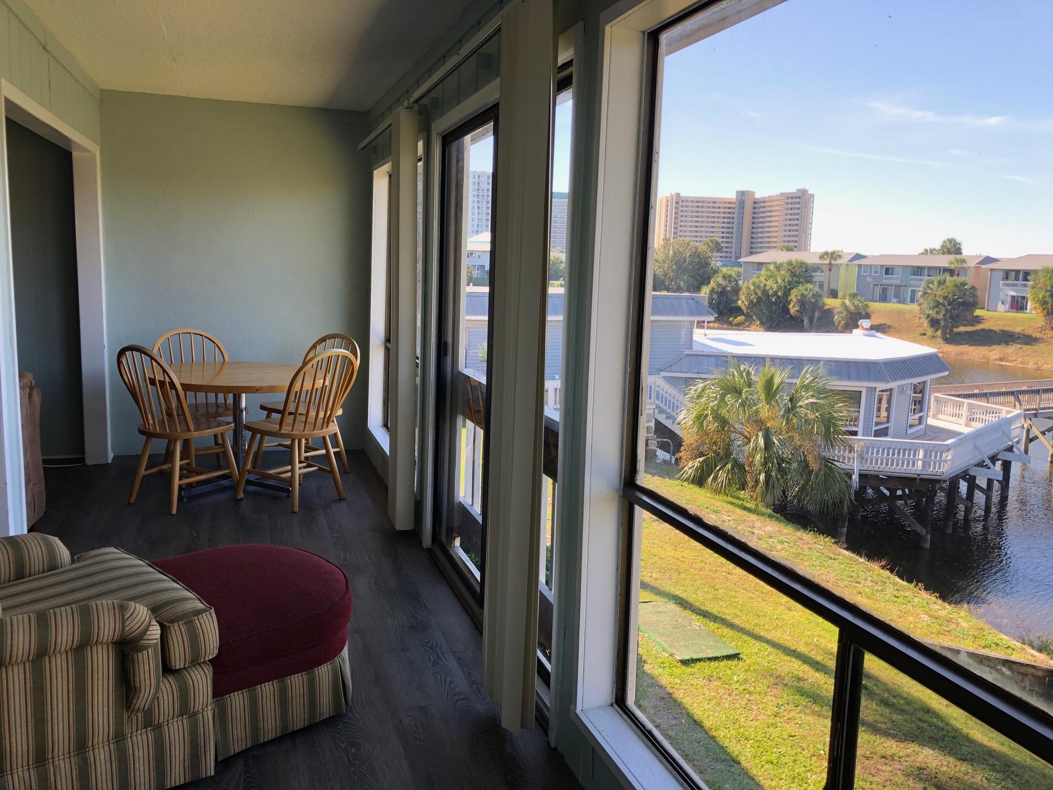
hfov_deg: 63.4
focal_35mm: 28
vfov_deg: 49.7
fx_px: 852
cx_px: 526
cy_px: 395
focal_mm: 3.99
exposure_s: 1/120
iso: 25
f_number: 1.8
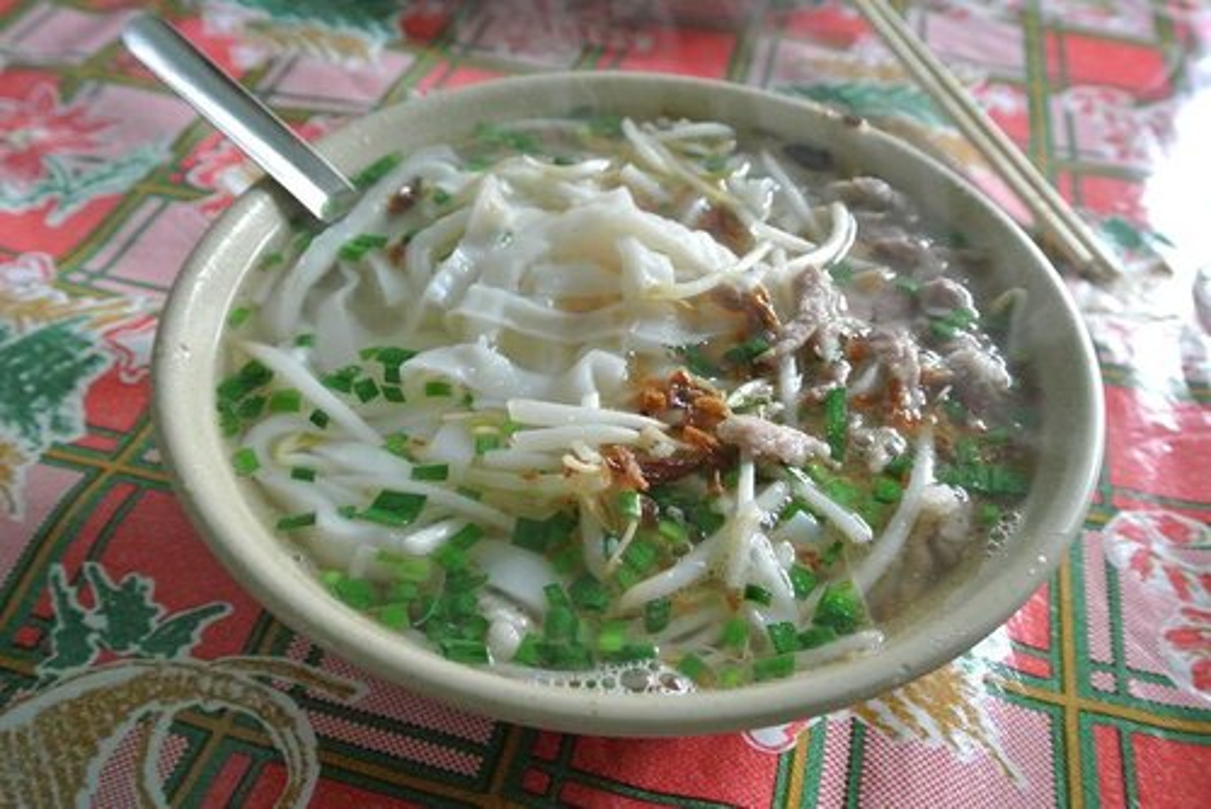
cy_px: 404
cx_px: 606
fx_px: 1077
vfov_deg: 41.2
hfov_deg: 58.7
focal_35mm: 32
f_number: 3.8
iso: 1600
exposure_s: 1/50
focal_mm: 12.2
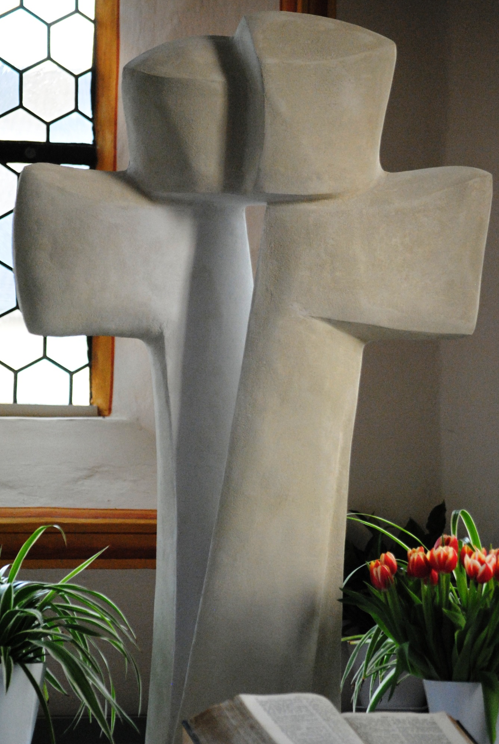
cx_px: 254
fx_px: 2887
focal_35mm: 140
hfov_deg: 9.9
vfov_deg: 14.7
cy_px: 382
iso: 1100
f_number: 4.2
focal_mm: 85
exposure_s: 1/125
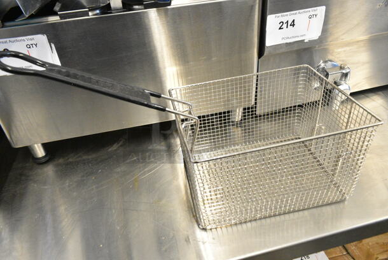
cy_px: 130
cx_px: 194
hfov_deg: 67.3
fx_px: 291
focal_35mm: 27
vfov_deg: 48.0
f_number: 8
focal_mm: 18
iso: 6400
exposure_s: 1/160
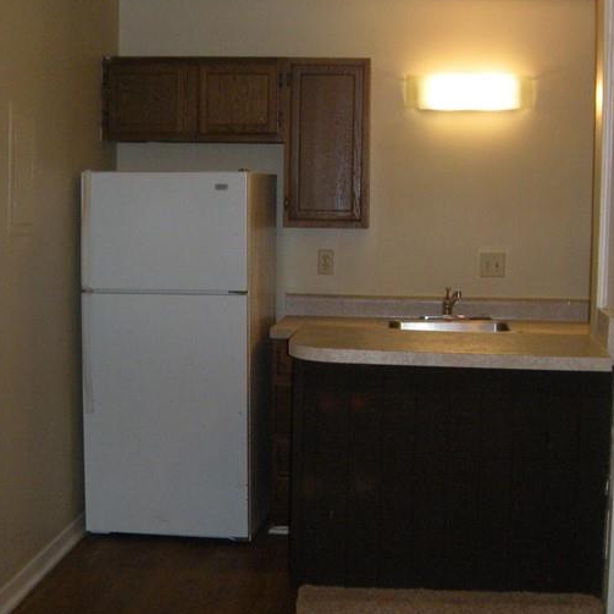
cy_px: 256
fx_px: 1264
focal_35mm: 63
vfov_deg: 27.3
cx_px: 394
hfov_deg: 27.2
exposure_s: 1/55.4
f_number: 3.8
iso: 200
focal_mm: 5.9
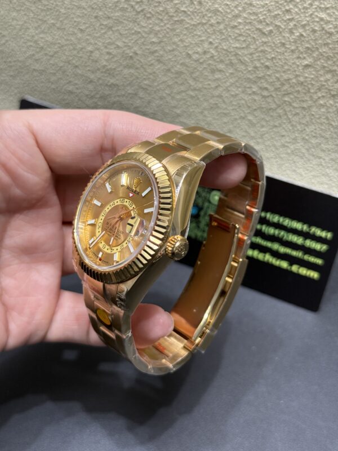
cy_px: 226
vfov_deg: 39.7
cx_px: 169
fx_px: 625
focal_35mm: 48
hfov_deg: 30.3
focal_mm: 6.76
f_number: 1.78
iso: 100
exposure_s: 1/100
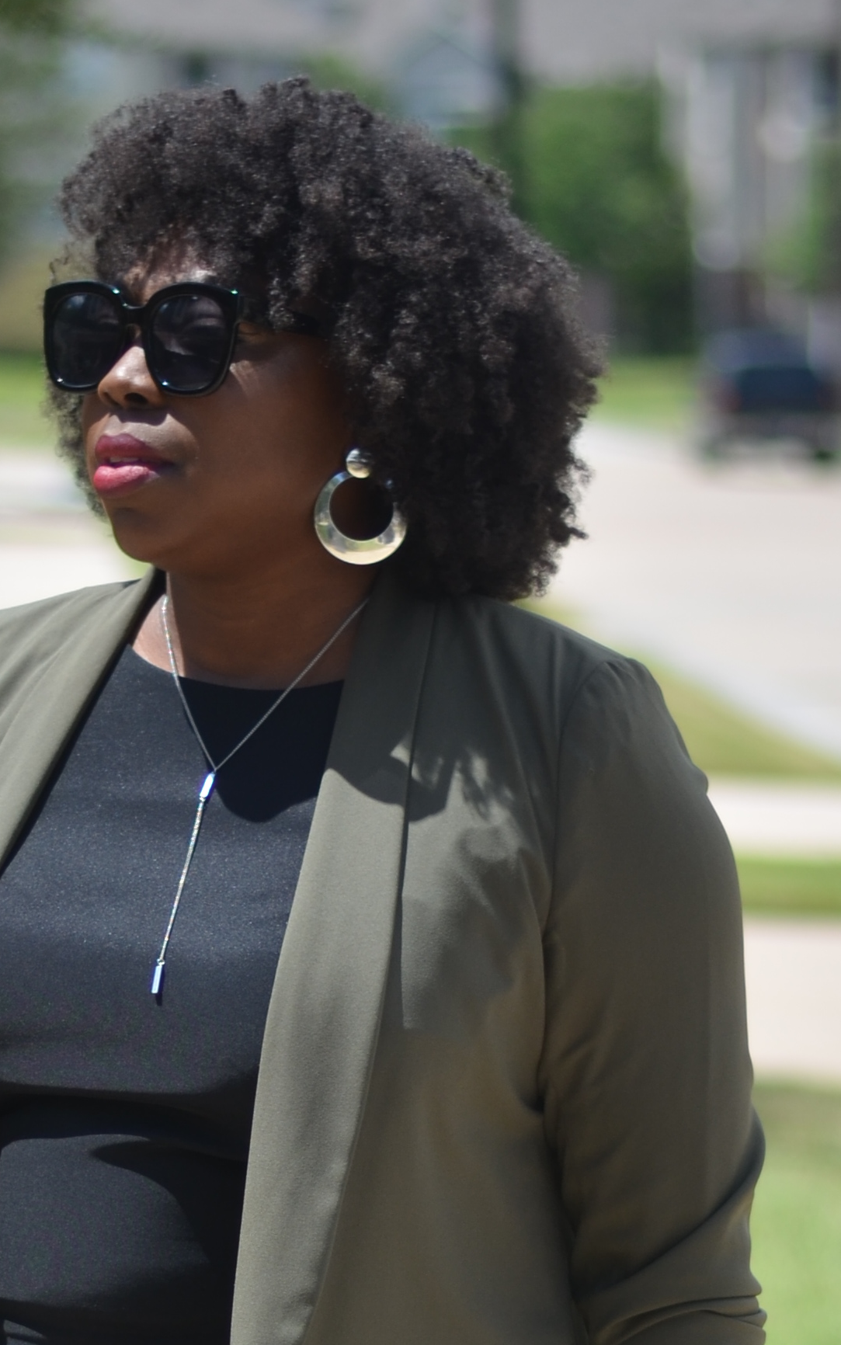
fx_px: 7955
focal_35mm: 217
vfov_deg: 9.5
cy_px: 1575
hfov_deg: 6.0
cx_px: 156
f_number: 1.8
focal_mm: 50
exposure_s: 1/4000
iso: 100
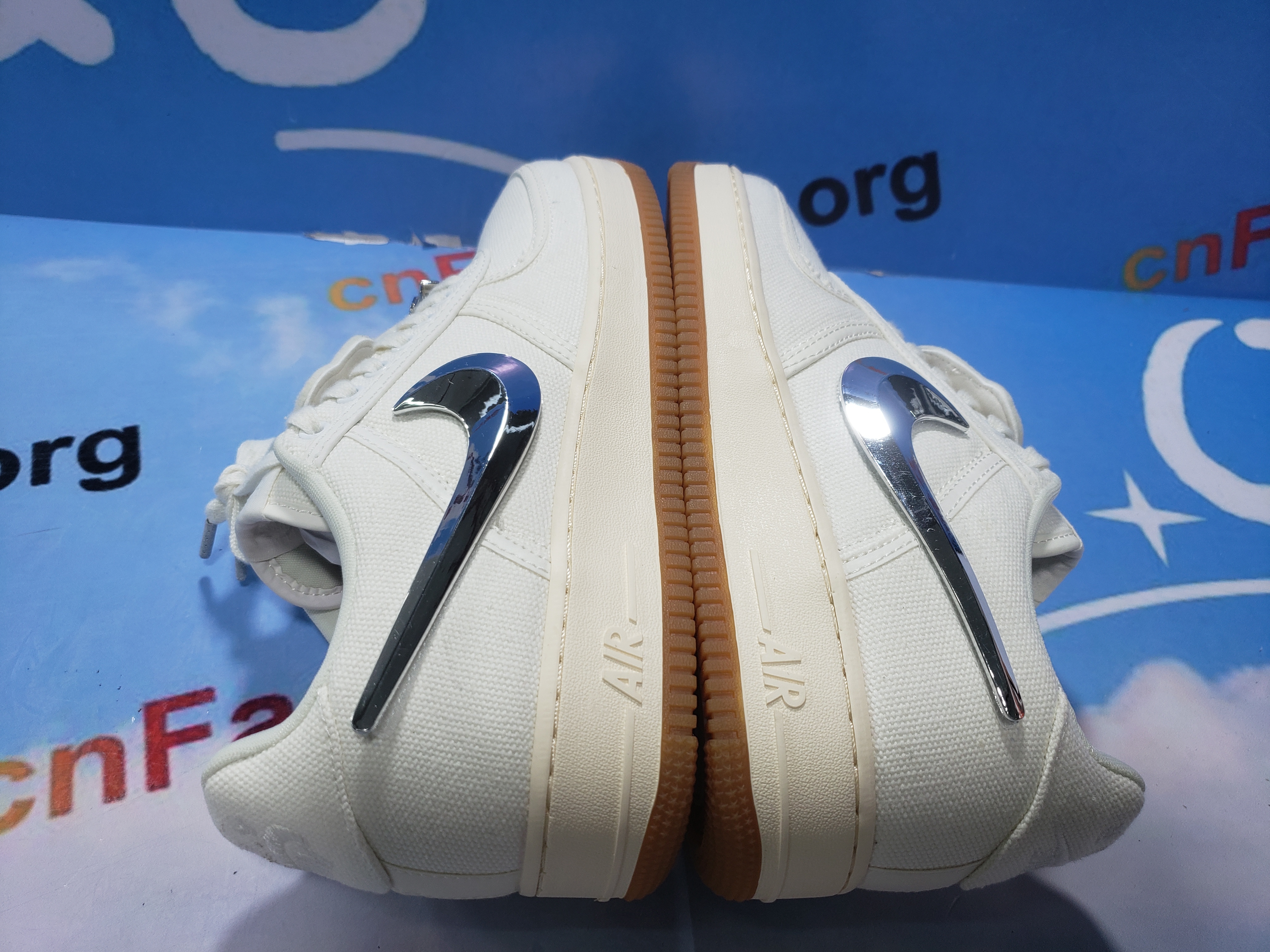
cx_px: 635
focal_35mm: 26
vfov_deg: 53.1
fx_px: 954
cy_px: 476
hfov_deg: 67.3
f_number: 1.5
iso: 50
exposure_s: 1/100
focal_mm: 4.3
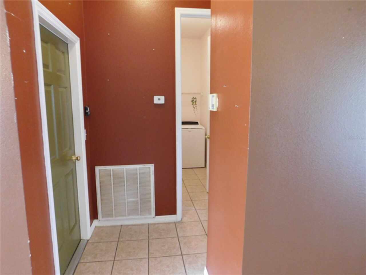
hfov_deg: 73.9
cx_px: 183
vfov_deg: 58.9
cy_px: 138
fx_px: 243
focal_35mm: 23
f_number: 3
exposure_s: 1/13
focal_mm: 4
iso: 400
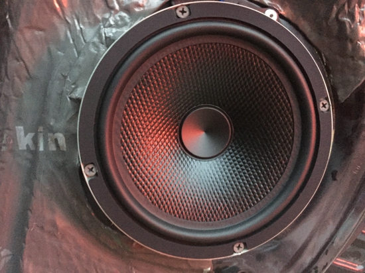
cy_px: 136
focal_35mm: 29
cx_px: 182
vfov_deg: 48.2
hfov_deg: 61.7
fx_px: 306
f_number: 2.2
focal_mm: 4.15
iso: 800
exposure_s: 1/17
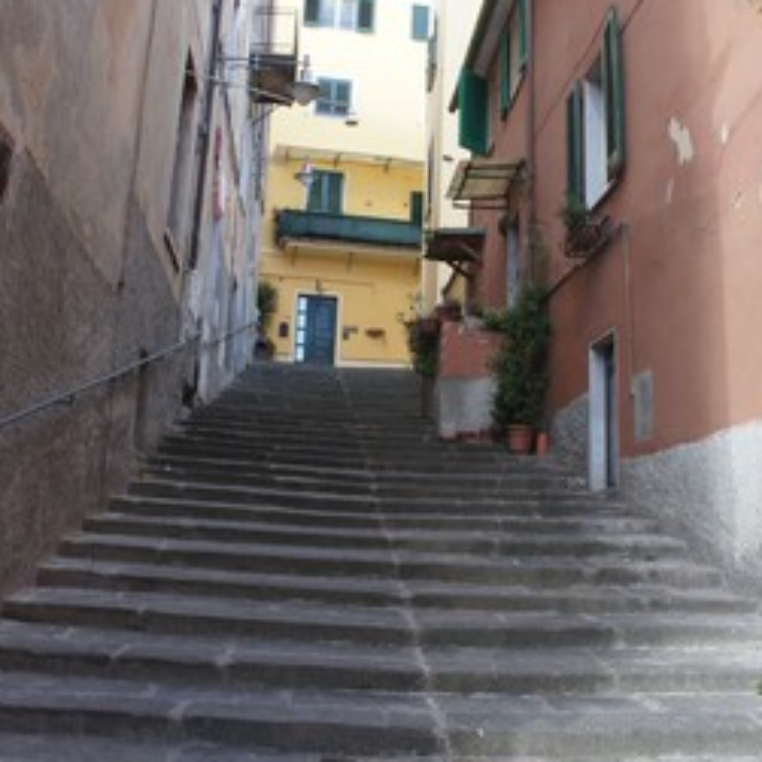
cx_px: 410
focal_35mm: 42
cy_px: 304
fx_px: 1046
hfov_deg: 40.0
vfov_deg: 39.9
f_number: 5.6
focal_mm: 18
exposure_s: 1/250
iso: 640
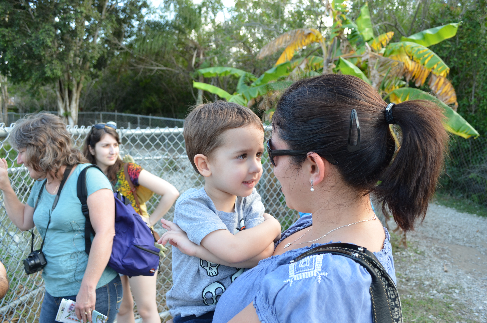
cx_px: 244
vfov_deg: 43.4
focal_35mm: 30
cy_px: 162
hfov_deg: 62.0
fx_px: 405
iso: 280
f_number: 5.6
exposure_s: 1/125
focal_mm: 20
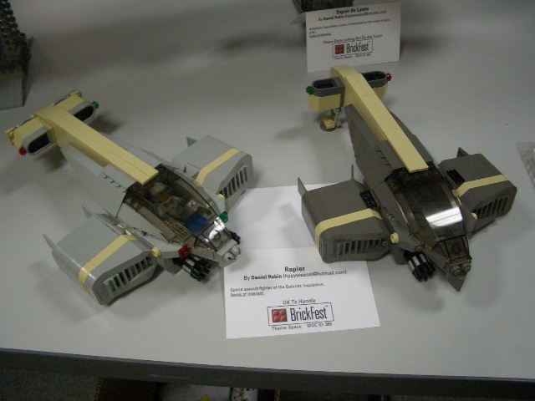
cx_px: 268
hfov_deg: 52.6
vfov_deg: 40.7
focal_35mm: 35
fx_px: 541
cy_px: 200
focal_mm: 5.8
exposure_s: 1/80
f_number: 2.6
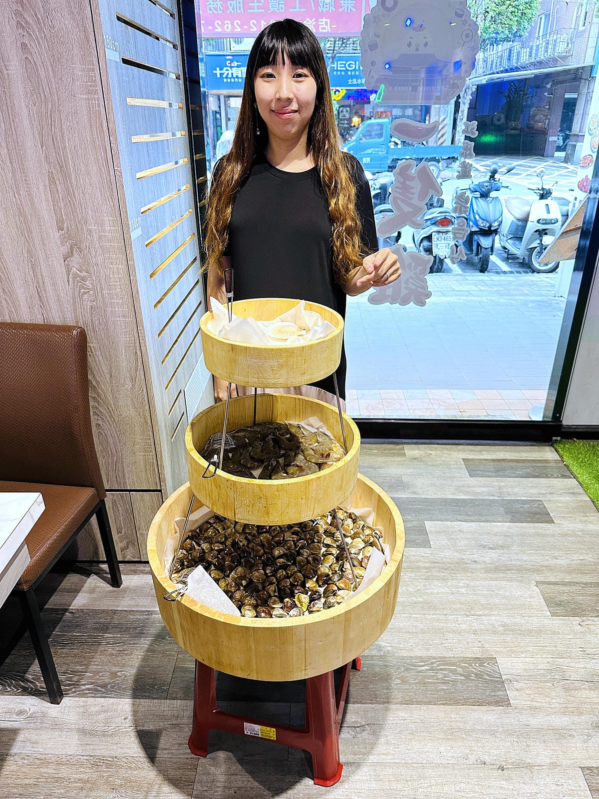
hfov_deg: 56.8
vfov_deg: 71.6
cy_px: 400
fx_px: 554
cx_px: 300
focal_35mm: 24
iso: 160
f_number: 1.78
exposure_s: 1/60
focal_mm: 6.86
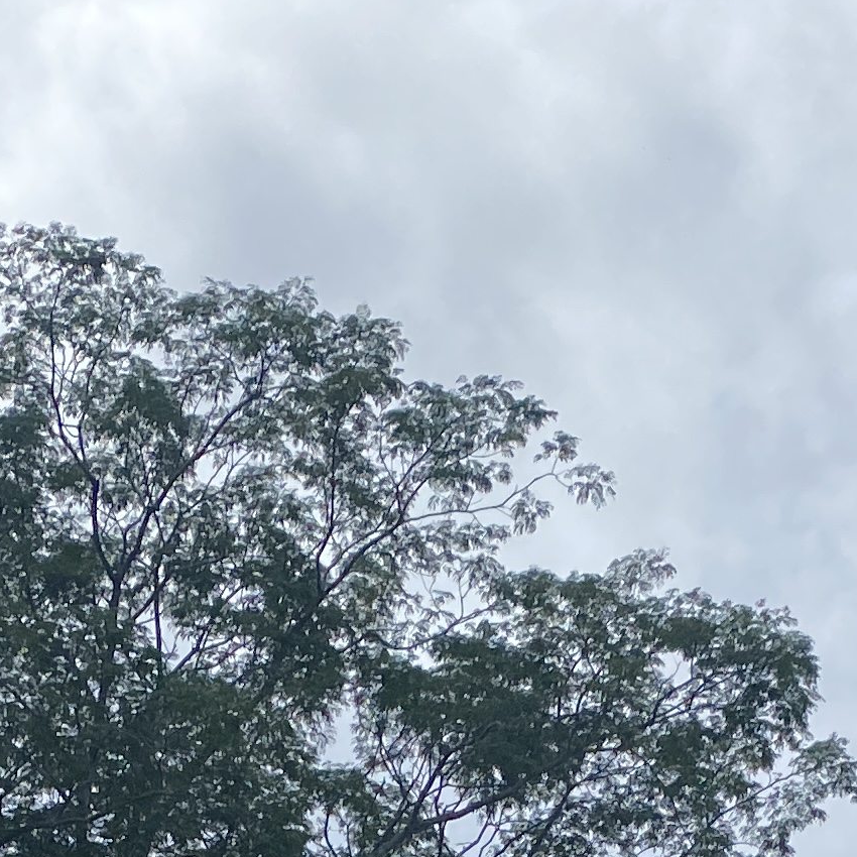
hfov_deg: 16.0
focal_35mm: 109
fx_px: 3053
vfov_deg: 14.2
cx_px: 430
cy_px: 1514
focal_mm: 4.25
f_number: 1.8
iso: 32
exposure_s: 1/5495
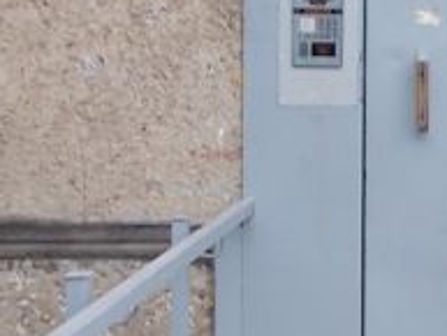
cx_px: 516
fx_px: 1111
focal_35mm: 86
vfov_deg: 17.1
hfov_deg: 21.4
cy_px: 86
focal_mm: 4.6
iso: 80
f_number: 3.2
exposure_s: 1/80
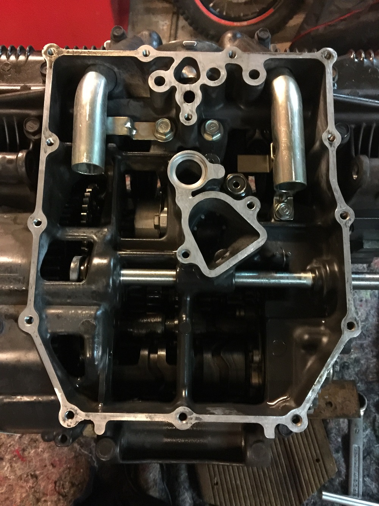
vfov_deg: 61.7
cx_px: 190
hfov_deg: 48.2
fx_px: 423
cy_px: 253
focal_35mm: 29
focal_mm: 4.15
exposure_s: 1/8
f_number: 2.2
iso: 250
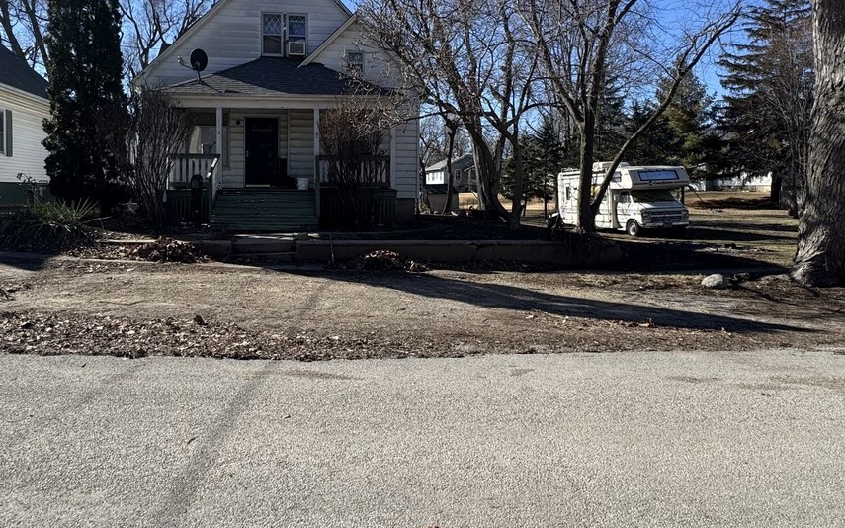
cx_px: 379
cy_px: 203
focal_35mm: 25
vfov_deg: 48.9
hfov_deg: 72.4
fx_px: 576
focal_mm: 2.22
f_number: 2.2
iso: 40
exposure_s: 1/1078
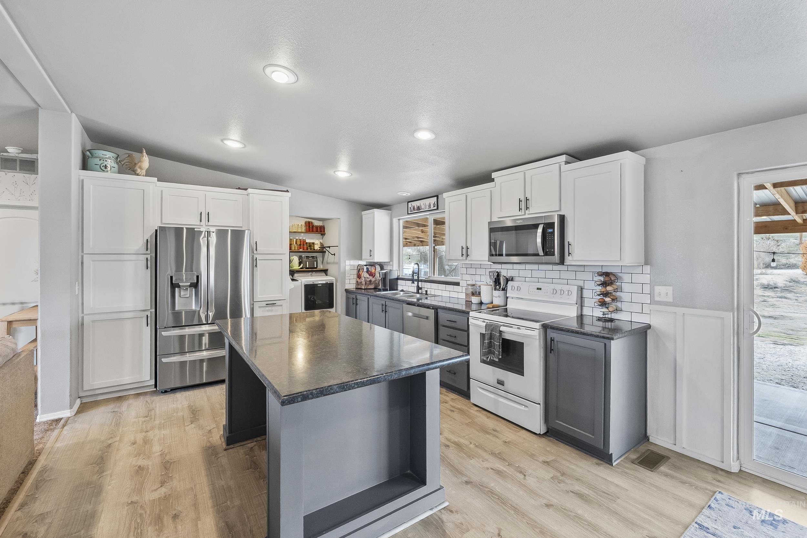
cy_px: 269
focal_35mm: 15
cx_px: 404
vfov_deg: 77.3
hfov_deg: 100.4
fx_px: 336
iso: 800
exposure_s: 1/4
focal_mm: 10
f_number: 7.1
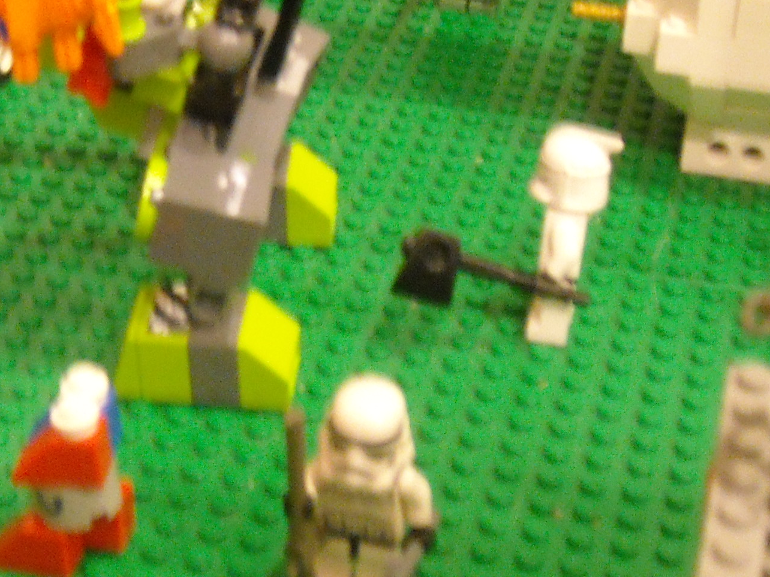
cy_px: 385
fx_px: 1980
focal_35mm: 89
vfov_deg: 16.6
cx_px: 198
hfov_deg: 21.8
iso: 400
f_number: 2.8
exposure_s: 1/8
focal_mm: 5.7
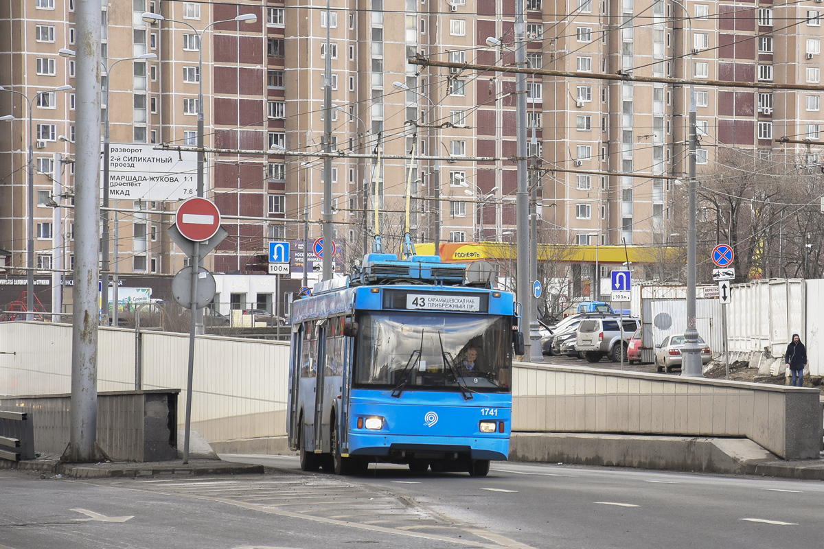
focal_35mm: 158
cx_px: 412
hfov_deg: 13.0
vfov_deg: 8.7
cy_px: 274
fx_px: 3605
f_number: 5.6
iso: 800
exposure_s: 1/500
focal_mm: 105
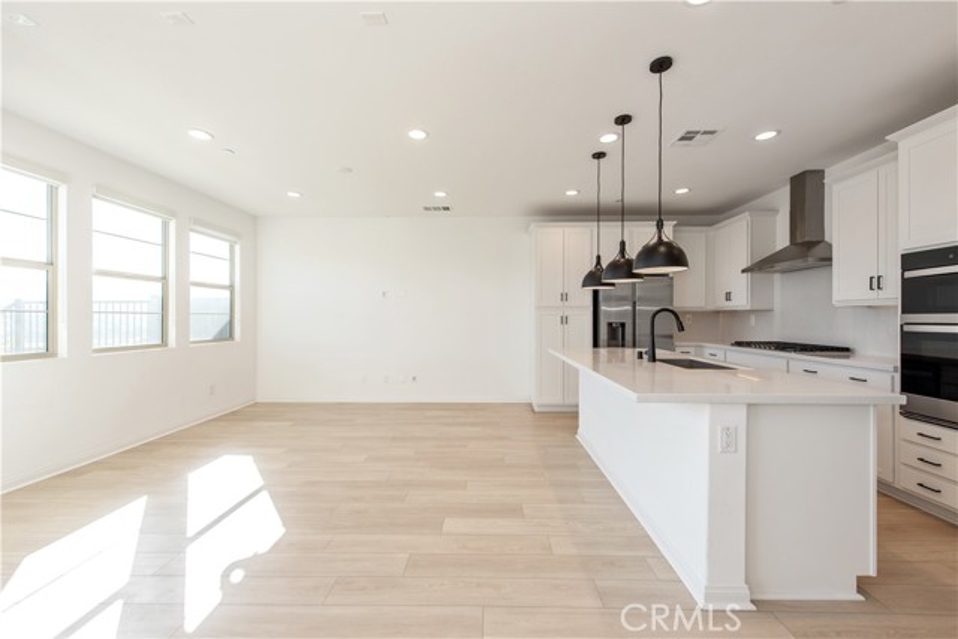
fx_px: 373
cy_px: 320
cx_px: 479
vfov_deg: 81.2
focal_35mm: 14
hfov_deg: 104.2
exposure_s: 1/125
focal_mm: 14
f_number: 5.6
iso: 100
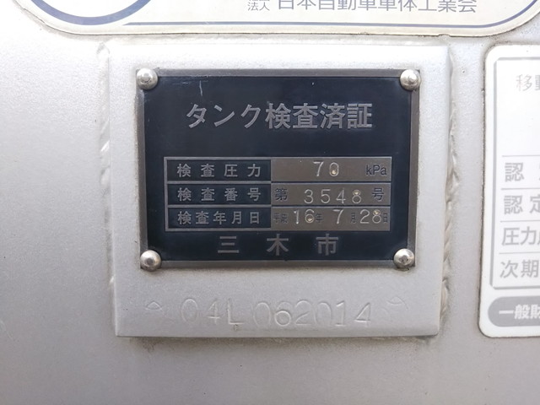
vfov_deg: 46.8
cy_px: 202
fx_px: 468
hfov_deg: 60.0
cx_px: 270
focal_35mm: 30
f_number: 2.2
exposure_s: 1/120
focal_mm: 4
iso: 40
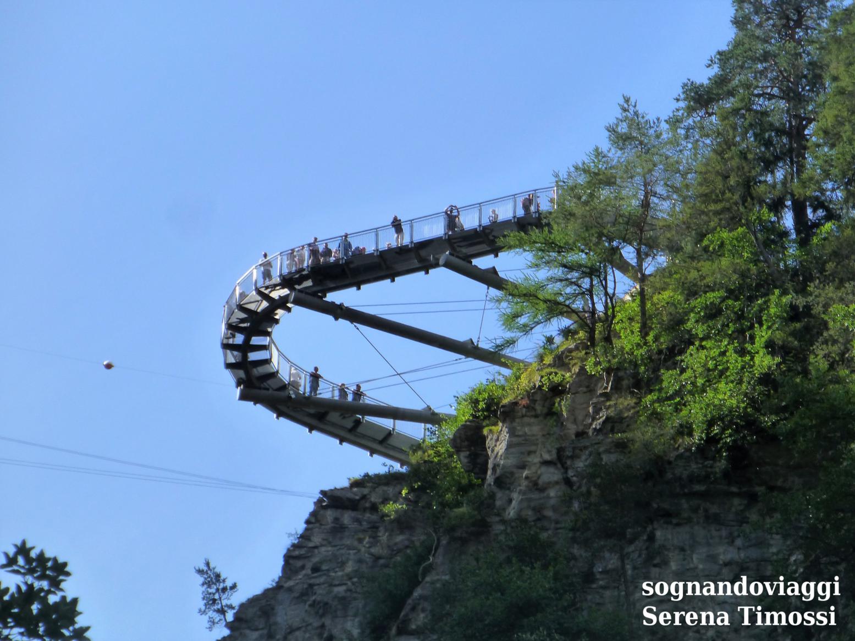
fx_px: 6298
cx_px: 428
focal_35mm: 255
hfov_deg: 7.8
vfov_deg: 5.8
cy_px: 320
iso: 160
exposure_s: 1/500
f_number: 5.6
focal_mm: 41.3
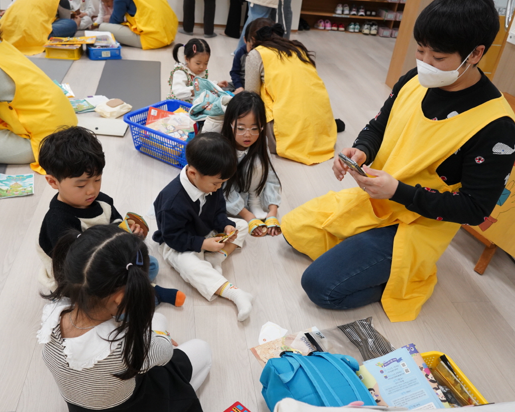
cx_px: 238
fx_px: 488
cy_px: 207
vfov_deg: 45.8
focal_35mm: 32
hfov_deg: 55.6
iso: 2500
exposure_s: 1/100
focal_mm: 28
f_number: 5.6
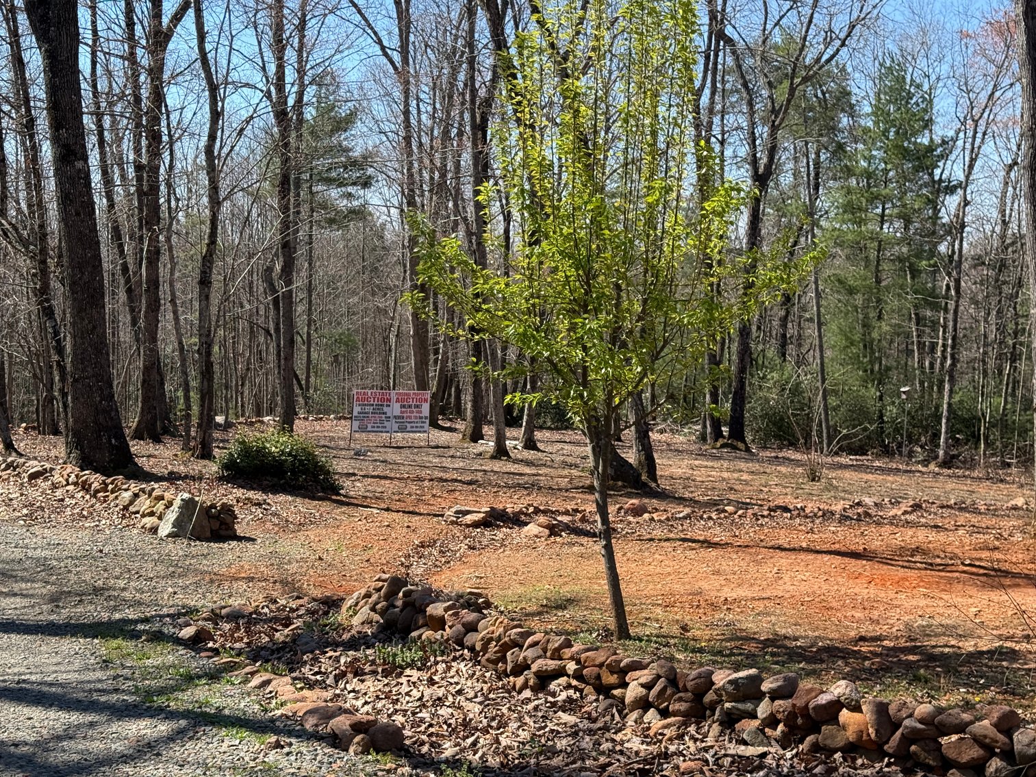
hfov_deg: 39.7
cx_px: 518
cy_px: 388
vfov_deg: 30.3
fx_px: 1437
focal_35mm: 48
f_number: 1.78
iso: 100
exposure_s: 1/2273
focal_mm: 6.76
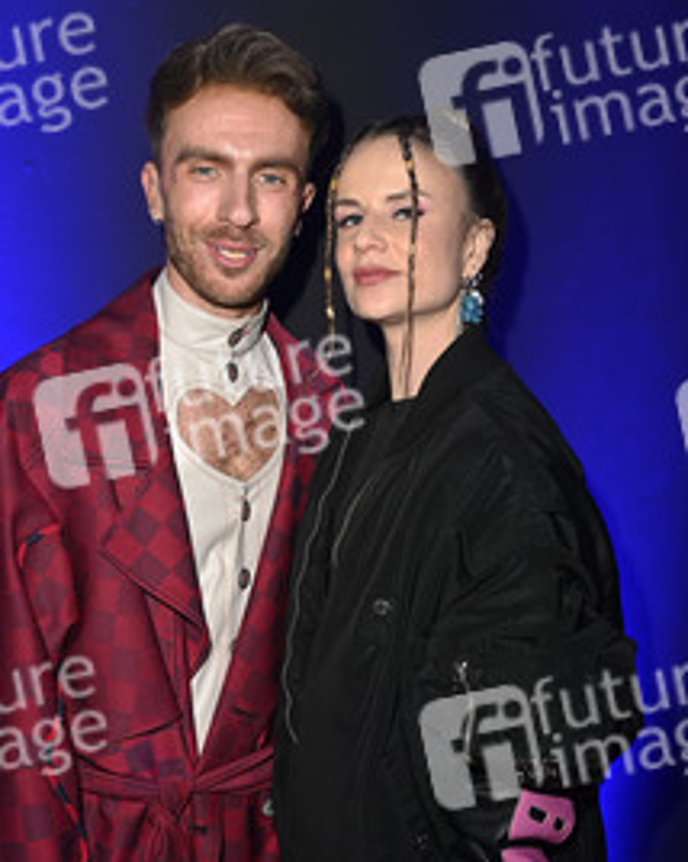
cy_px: 573
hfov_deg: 35.6
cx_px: 293
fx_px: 1070
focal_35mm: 42
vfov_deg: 43.3
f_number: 5.6
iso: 2000
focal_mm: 30
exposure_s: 1/40
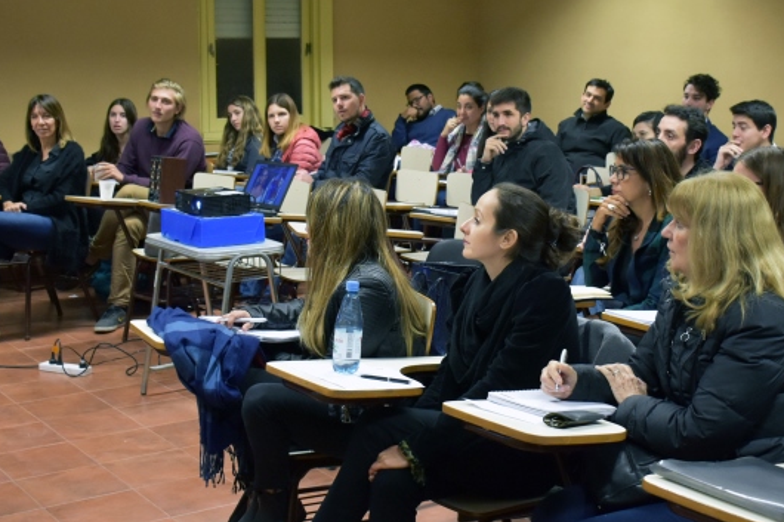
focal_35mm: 58
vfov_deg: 23.3
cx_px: 422
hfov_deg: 34.5
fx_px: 1263
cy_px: 196
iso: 1400
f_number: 4
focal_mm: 20
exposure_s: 1/60
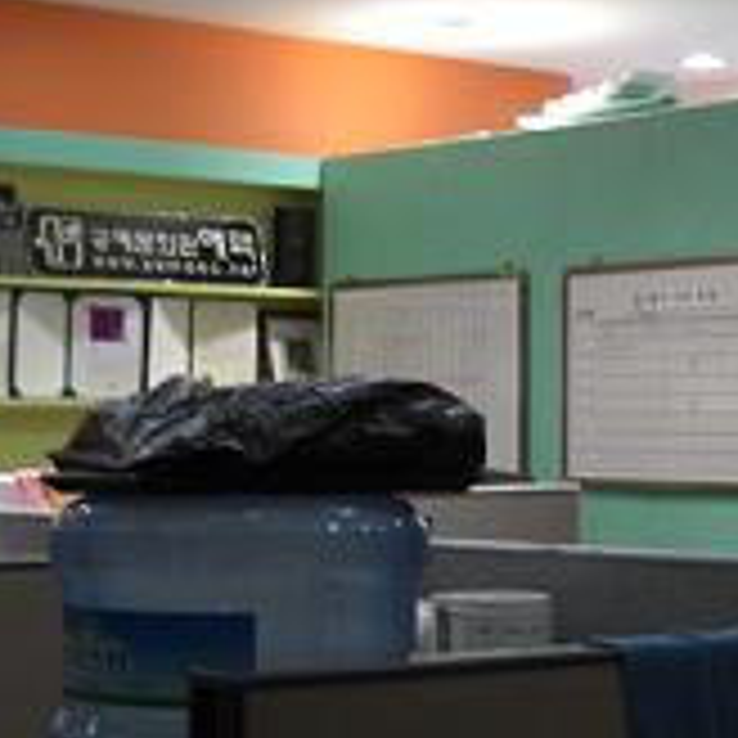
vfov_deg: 19.7
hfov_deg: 19.6
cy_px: 425
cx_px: 529
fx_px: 2123
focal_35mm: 88
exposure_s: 1/40
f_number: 2.8
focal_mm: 7.9
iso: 100
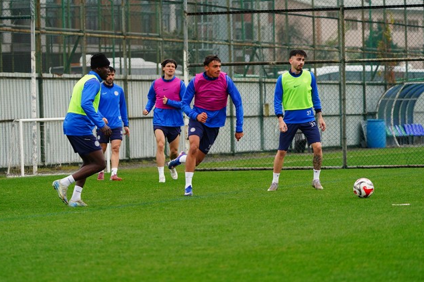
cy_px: 120
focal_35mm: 240
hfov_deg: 8.6
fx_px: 2826
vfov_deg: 5.7
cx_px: 187
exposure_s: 1/2000
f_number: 5.6
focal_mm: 205
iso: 1600
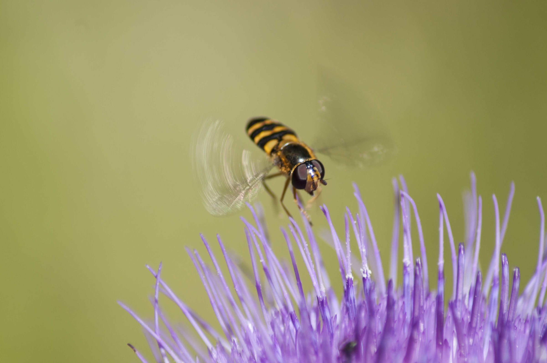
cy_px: 182
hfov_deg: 4.6
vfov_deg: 3.0
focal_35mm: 450
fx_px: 6829
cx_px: 274
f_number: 8
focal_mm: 300
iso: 250
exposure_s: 1/640
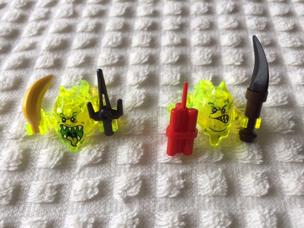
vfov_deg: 48.2
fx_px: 255
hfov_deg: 61.7
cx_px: 152
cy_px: 114
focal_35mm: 29
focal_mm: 4.15
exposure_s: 1/60
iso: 40
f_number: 2.2
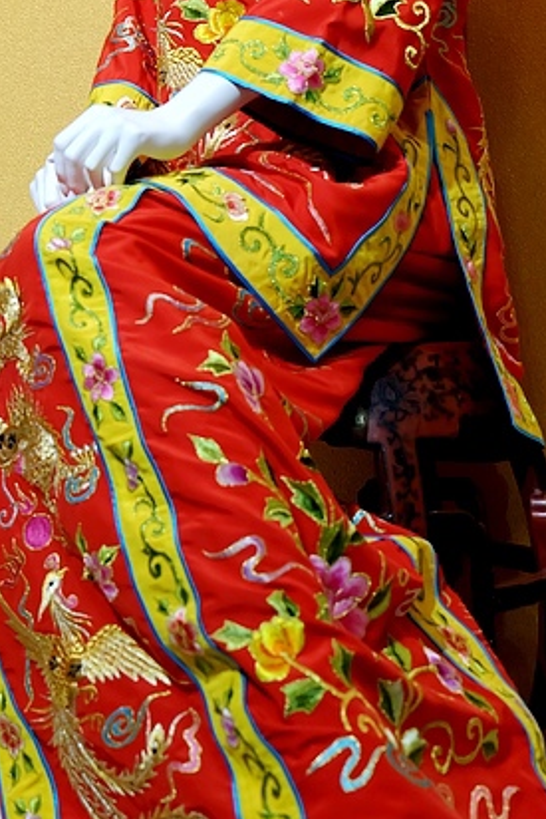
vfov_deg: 26.7
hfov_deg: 18.4
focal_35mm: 72
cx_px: -27
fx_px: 1636
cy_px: 24
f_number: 2.8
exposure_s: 1/30
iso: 320
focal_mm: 19.6
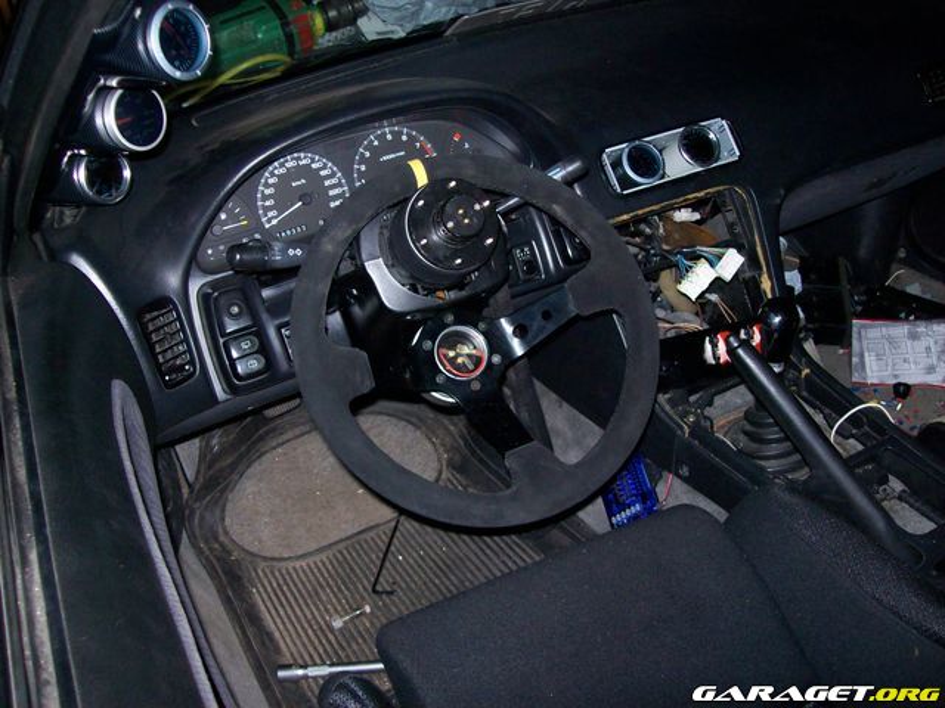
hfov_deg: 51.4
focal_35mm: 36
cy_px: 354
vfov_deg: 39.7
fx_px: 983
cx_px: 472
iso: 200
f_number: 2.7
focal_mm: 6
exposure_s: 1/64
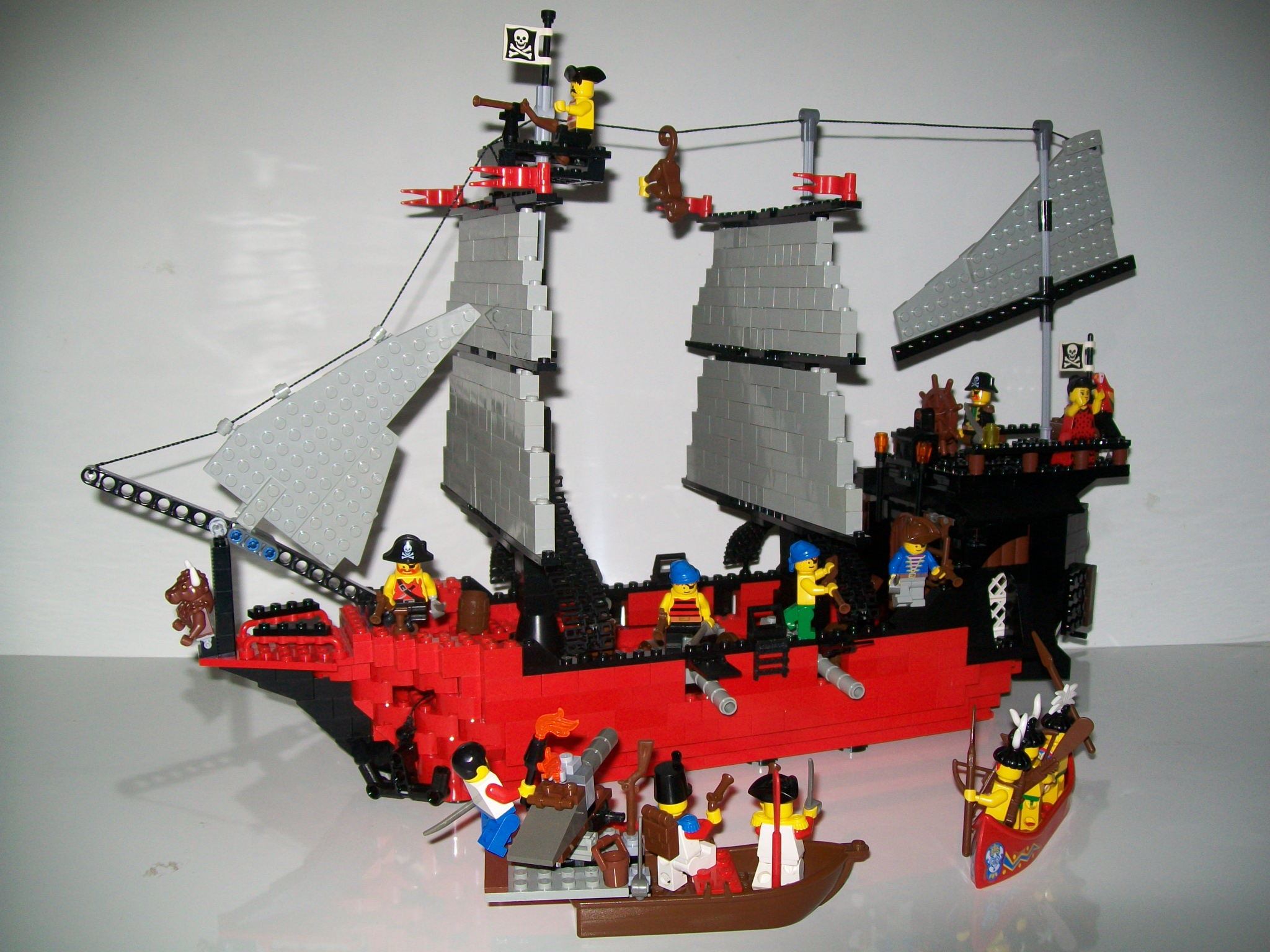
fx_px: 1247
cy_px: 476
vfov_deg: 41.8
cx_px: 635
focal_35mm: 34
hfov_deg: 54.0
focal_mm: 6.1
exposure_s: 1/60
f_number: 2.7
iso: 64
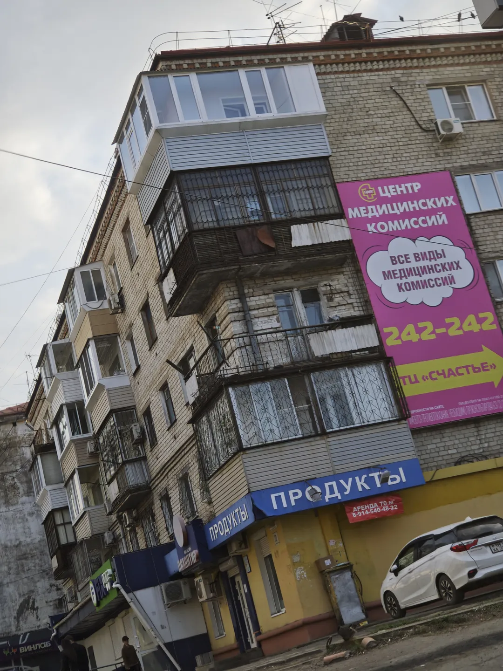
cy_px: 336
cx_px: 252
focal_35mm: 60
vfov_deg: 32.2
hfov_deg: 24.4
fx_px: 1162
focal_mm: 9
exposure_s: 1/300
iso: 200
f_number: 2
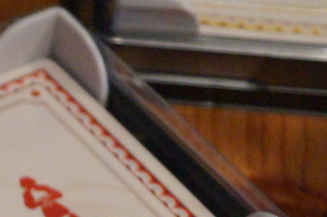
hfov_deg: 9.9
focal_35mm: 199
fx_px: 1806
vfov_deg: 6.7
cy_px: 413
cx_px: -221
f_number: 4
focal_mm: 22
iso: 2500
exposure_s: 1/160
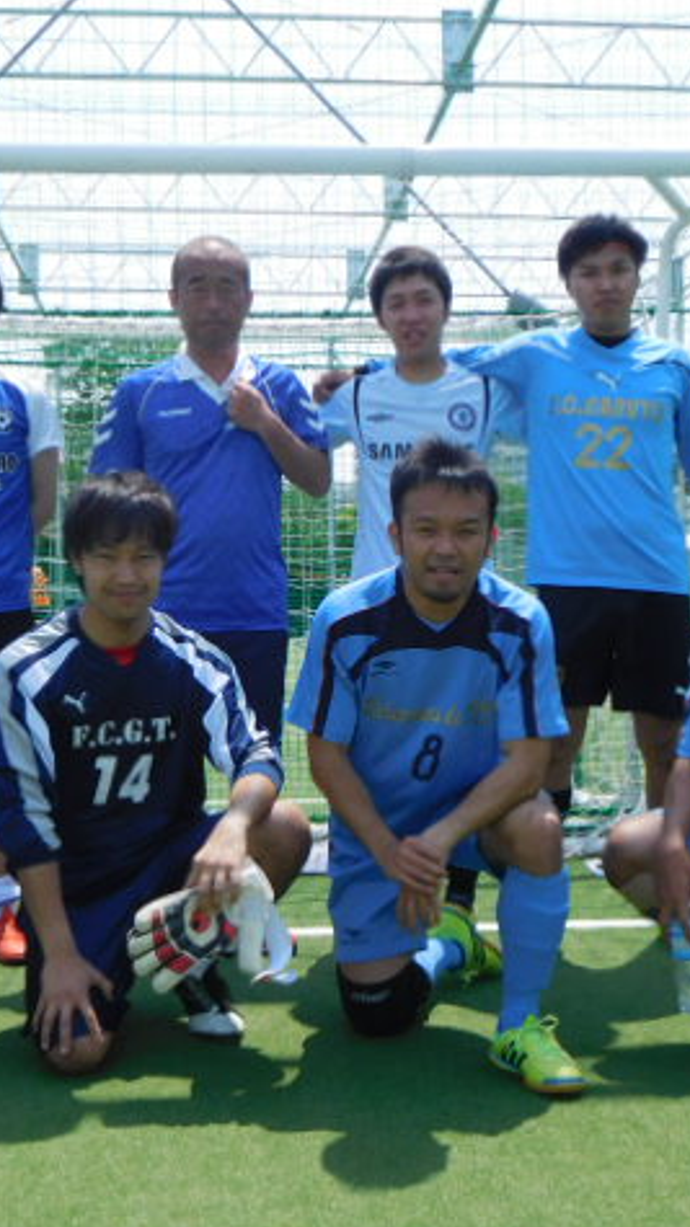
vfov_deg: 43.7
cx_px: 313
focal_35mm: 47
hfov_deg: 25.4
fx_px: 1530
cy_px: 617
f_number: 3.6
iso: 125
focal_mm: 5.7
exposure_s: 1/800
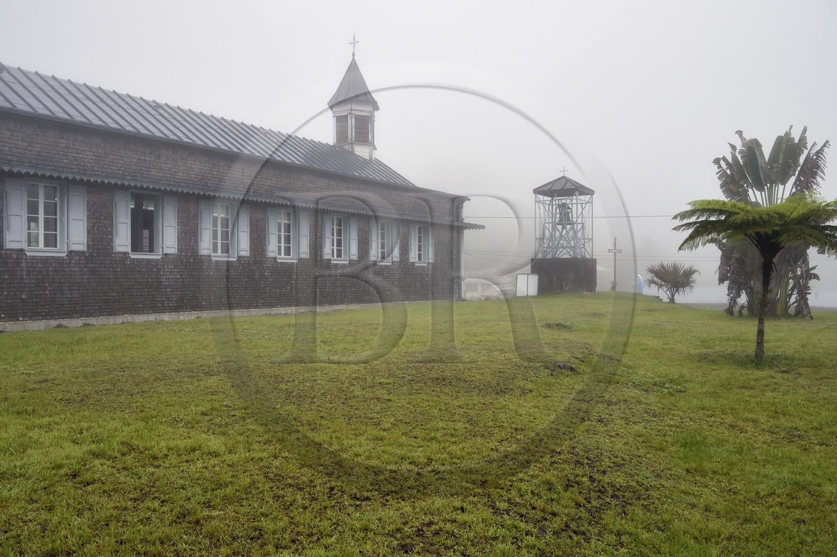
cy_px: 278
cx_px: 418
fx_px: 720
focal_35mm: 31
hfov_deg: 60.3
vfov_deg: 42.3
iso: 400
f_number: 9
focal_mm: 31
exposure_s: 1/250
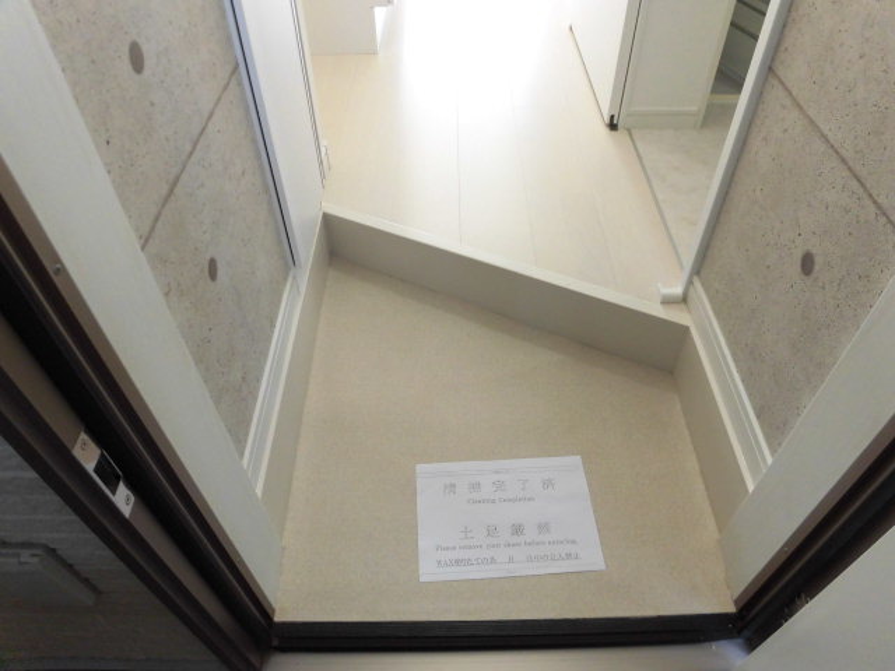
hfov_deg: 71.6
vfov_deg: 56.8
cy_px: 336
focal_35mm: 24
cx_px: 448
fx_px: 621
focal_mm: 4.3
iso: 200
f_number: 3.1
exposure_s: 1/50
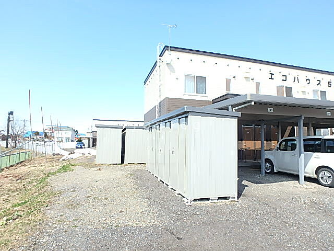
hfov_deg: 79.0
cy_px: 126
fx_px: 203
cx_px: 167
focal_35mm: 21
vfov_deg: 63.4
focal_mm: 3.7
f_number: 3.5
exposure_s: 1/500
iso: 125
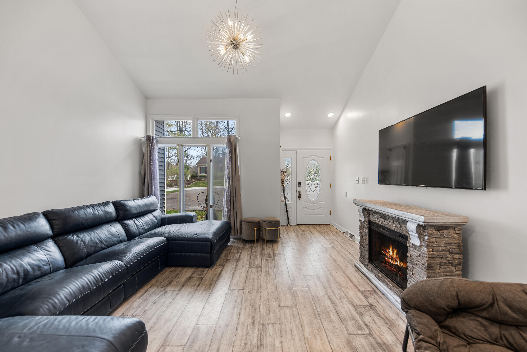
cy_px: 176
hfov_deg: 108.3
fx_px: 190
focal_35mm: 13
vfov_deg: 85.5
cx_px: 264
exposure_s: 1/30
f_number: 10
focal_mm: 13
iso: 200
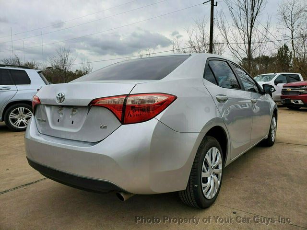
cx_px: 154
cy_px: 115
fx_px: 231
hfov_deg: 67.3
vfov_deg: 53.1
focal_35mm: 26
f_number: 2.4
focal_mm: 4.3
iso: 50
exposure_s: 1/540
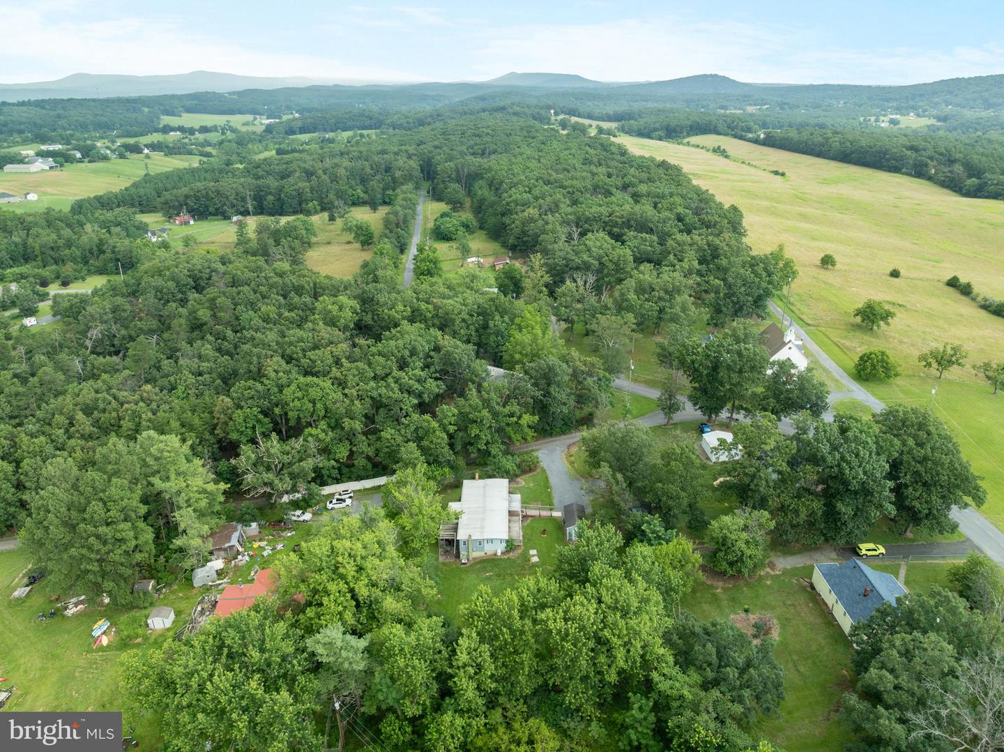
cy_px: 376
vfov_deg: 56.8
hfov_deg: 71.6
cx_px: 502
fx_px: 696
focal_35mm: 24
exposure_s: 1/200
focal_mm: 12.29
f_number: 2.8
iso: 170
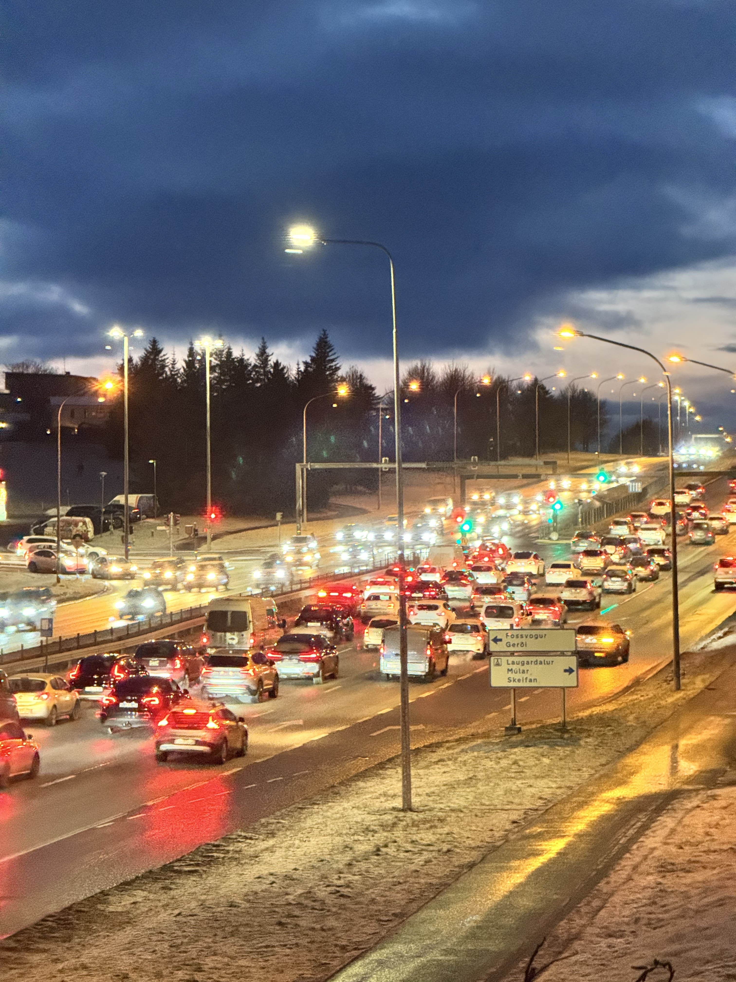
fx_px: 3402
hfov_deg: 12.3
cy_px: 491
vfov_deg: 16.4
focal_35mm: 120
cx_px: 368
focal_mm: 15.66
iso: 1250
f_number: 2.8
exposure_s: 1/25
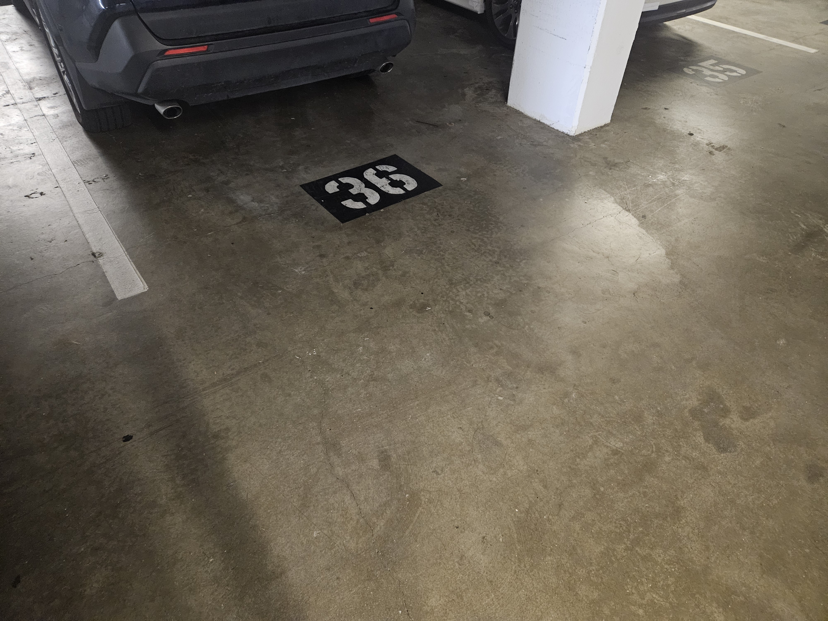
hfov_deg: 73.9
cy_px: 310
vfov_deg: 58.9
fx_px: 550
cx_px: 414
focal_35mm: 23
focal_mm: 5.4
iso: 1000
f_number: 1.8
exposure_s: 1/24
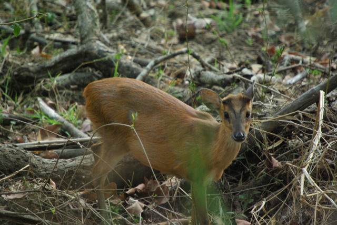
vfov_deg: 1.8
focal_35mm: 750
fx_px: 7022
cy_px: 112
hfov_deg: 2.7
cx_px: 168
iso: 1600
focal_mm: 500
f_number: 6.7
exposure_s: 1/10
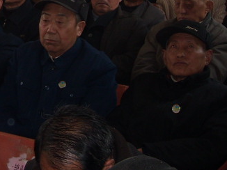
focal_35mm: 110
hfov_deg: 17.5
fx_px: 721
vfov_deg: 13.3
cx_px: 10
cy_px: 19
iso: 64
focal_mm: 5.7
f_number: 2.8
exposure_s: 1/30
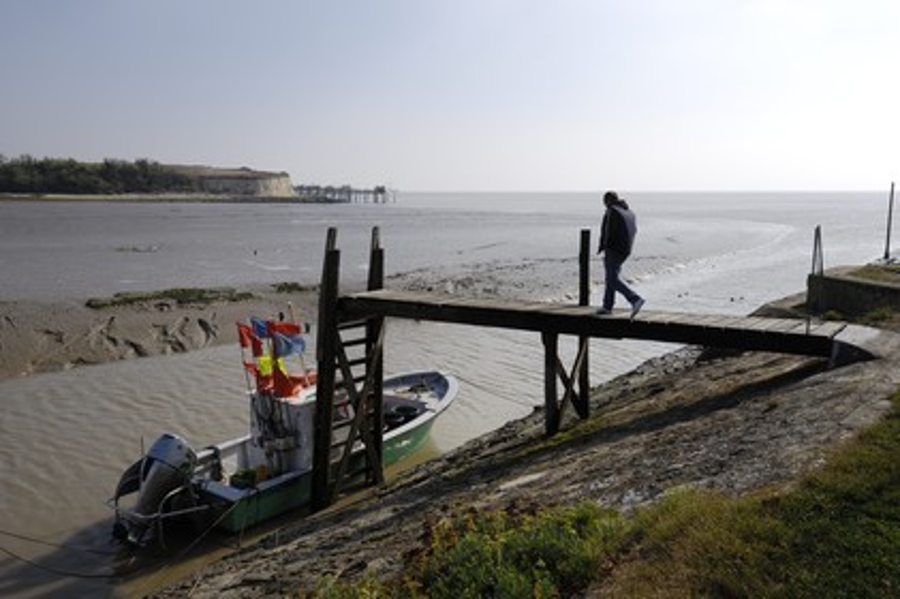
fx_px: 749
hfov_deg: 62.0
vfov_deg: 43.5
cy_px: 300
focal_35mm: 30
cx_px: 450
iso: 100
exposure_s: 1/160
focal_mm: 20
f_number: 13
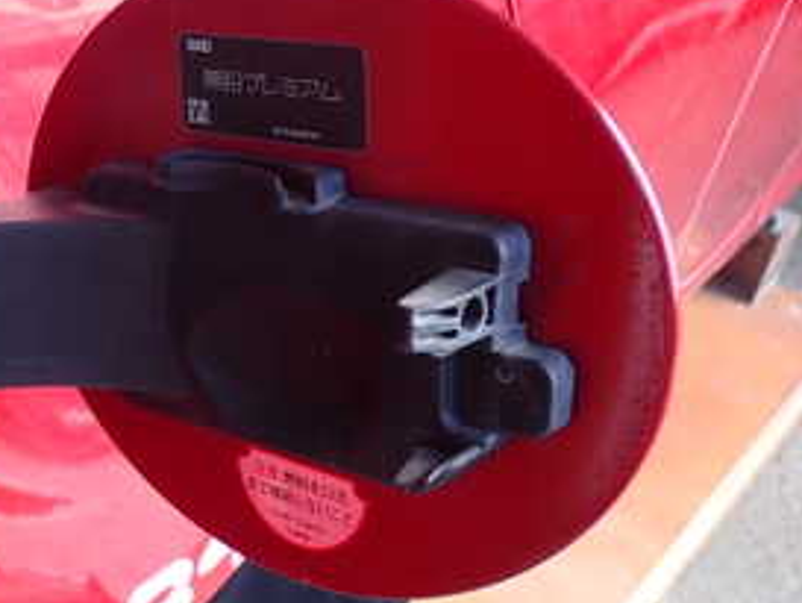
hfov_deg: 27.6
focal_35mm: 66
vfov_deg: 22.3
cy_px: 312
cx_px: -6
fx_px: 1530
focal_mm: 5.4
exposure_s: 1/80
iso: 100
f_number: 2.3
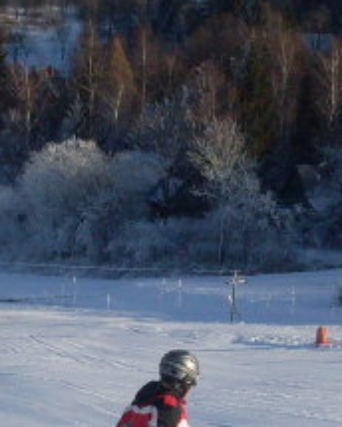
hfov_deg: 8.7
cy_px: 357
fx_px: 2239
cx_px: 76
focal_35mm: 177
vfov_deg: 10.9
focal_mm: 6.3
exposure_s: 1/350
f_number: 8.4
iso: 80
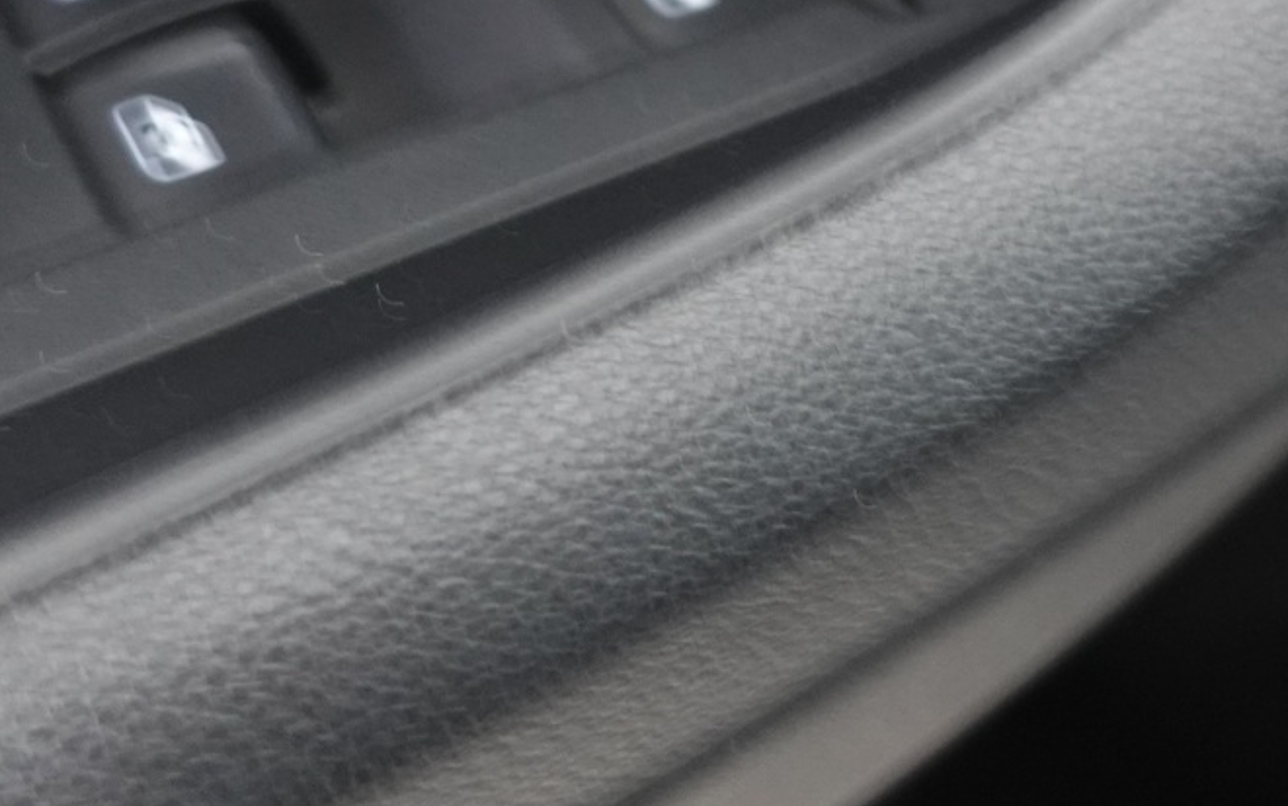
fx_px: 2107
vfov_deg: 20.9
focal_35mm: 60
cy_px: -20
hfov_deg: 33.9
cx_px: 734
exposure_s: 1/8
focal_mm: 9.4
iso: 800
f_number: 1.8
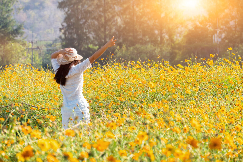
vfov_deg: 7.3
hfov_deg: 11.0
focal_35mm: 188
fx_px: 1266
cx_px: 122
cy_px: 81
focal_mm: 125
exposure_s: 1/320
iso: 200
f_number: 7.1
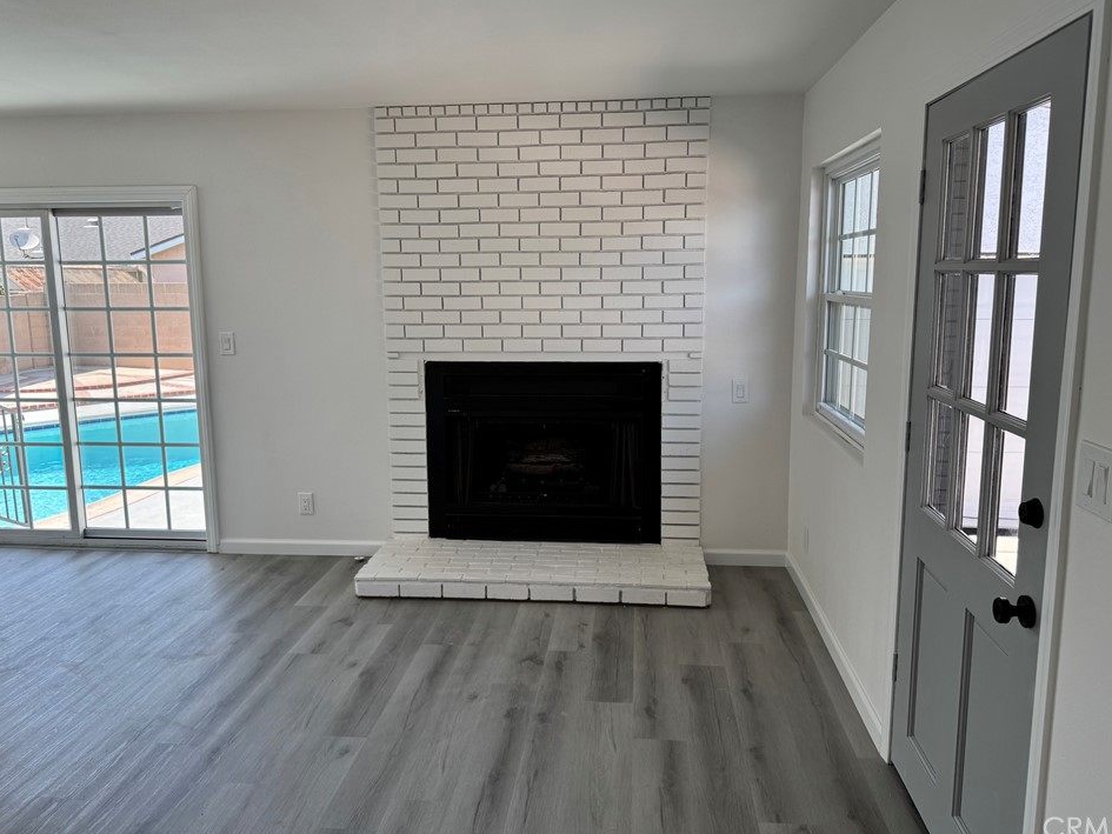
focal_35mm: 26
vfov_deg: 53.0
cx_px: 547
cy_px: 393
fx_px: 835
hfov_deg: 67.3
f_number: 1.78
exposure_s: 1/288
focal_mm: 6.76
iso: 80
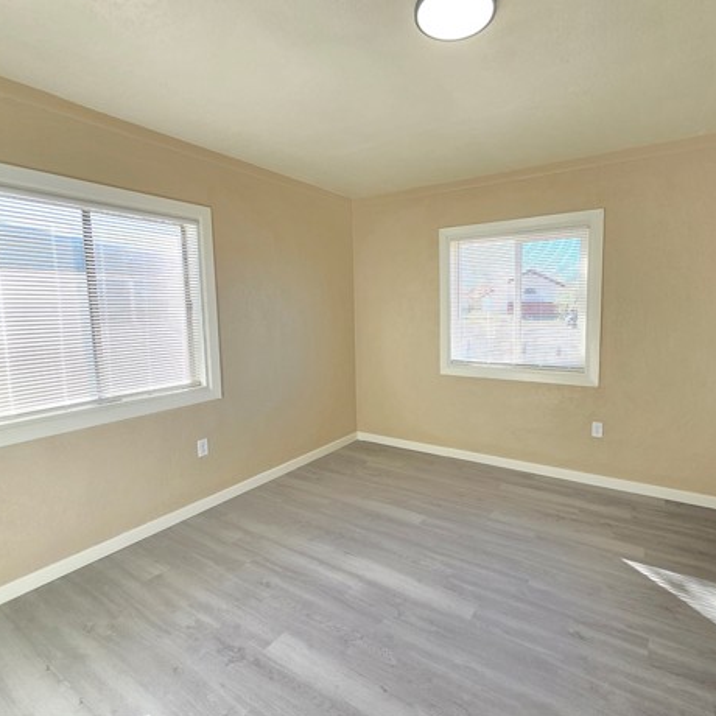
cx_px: 406
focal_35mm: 16
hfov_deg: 86.9
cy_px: 349
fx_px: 374
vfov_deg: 87.4
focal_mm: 2.2
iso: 64
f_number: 2.2
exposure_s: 1/120
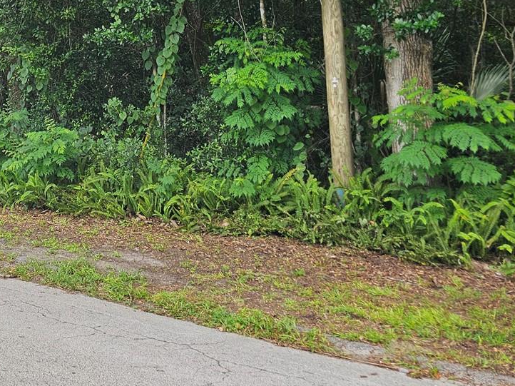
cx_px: -53
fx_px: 759
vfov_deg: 26.7
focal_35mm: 51
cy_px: -19
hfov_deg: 32.8
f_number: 1.7
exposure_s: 1/120
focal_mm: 6.3
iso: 12
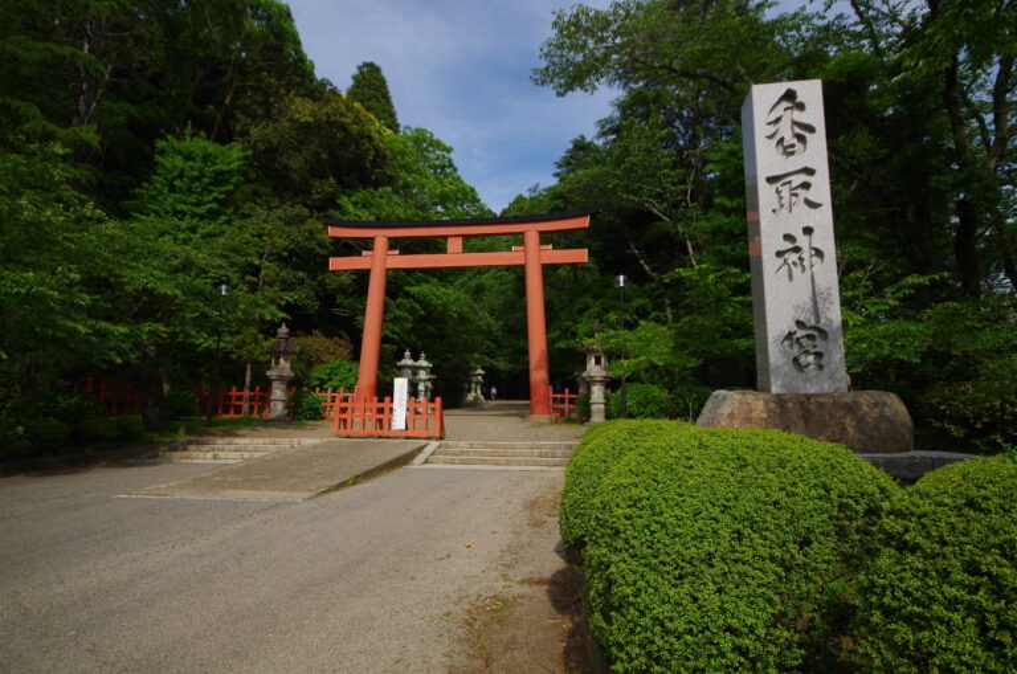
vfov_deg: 64.3
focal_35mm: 19
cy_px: 337
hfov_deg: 87.0
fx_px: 536
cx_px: 508
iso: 125
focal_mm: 13
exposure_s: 1/250
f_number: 8
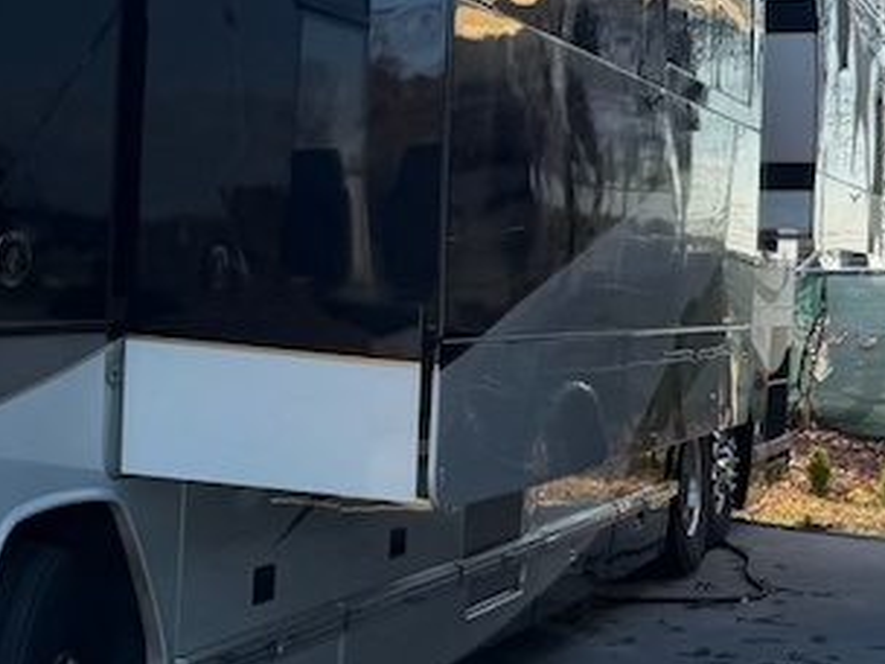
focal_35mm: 79
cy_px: 248
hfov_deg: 22.4
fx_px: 2020
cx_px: -233
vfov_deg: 18.6
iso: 100
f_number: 1.78
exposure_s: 1/1770
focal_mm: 6.76
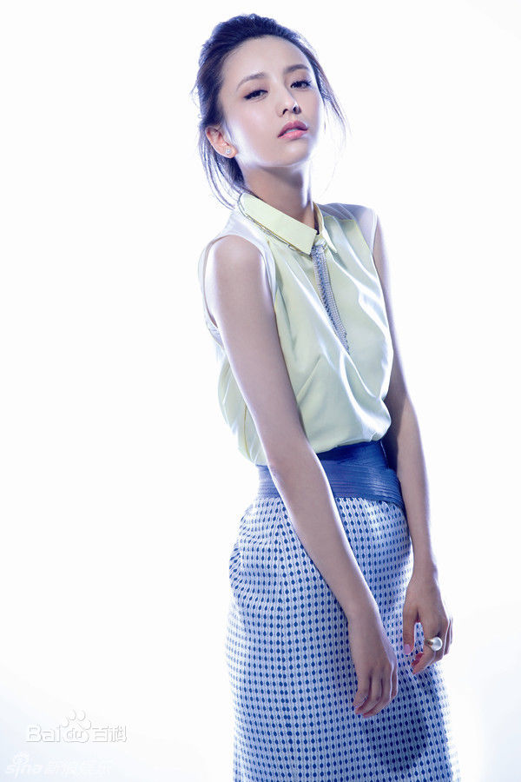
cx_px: 260
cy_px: 391
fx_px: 3256
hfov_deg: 9.1
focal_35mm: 150
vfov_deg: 13.7
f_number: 4.5
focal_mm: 150
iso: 400
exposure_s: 1/125
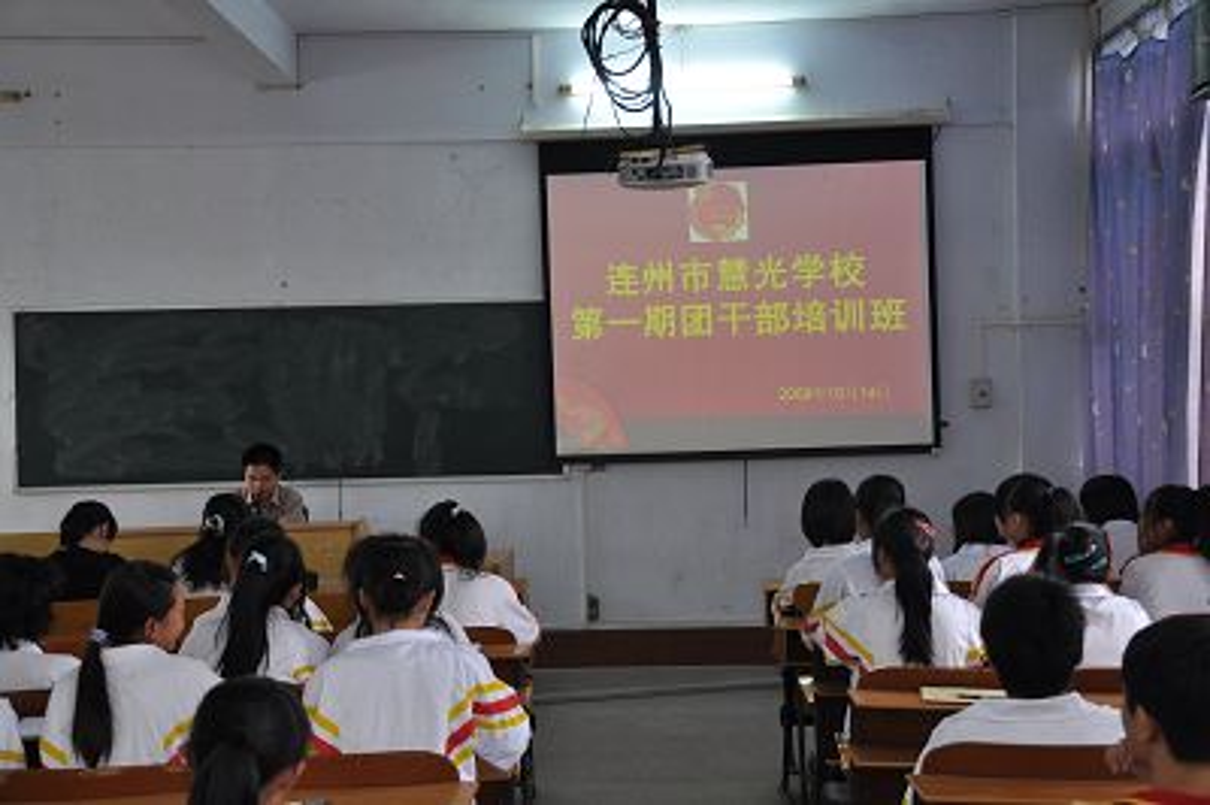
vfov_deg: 26.4
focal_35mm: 51
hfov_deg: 38.9
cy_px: 402
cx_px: 605
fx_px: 1713
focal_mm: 34
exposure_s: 1/25
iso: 400
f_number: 4.2
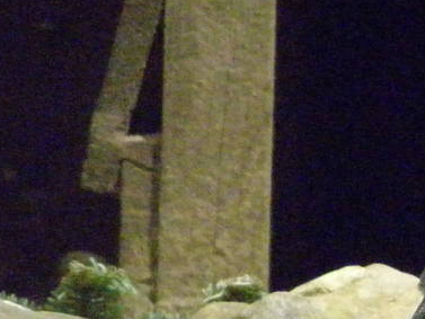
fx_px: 19736
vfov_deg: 0.9
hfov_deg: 1.2
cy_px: 411
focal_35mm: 1607
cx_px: 640
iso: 1000
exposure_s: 1/500
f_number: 5.4
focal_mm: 67.7
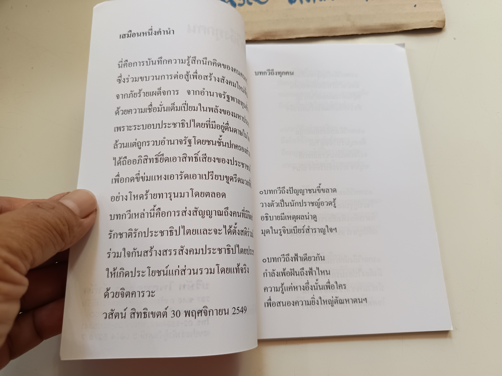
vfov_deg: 56.8
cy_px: 188
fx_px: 348
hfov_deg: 71.6
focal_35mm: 24
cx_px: 251
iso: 245
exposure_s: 1/50
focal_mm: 5.31
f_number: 1.7
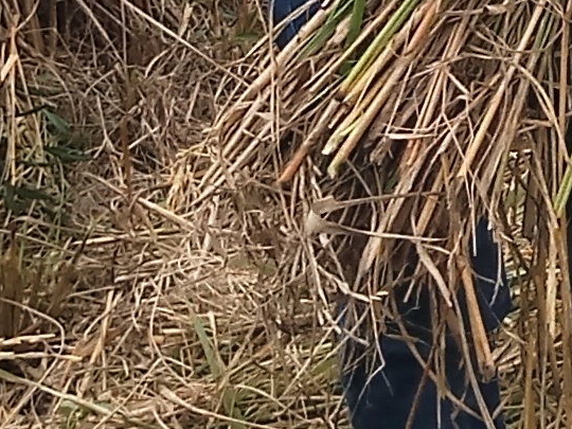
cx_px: 1387
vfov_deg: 6.5
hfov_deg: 8.6
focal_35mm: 208
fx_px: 3437
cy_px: -834
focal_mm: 3.65
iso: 100
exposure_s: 1/336
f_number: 2.2
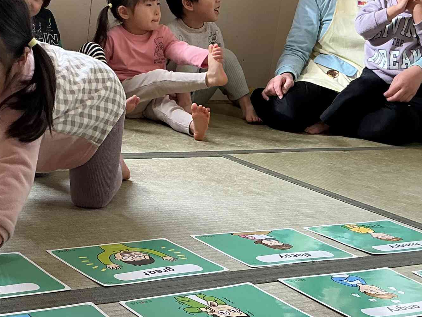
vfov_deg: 21.0
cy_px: 194
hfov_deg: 27.3
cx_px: 91
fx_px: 854
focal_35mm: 70
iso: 25
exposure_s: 1/120
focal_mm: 3
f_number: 1.8
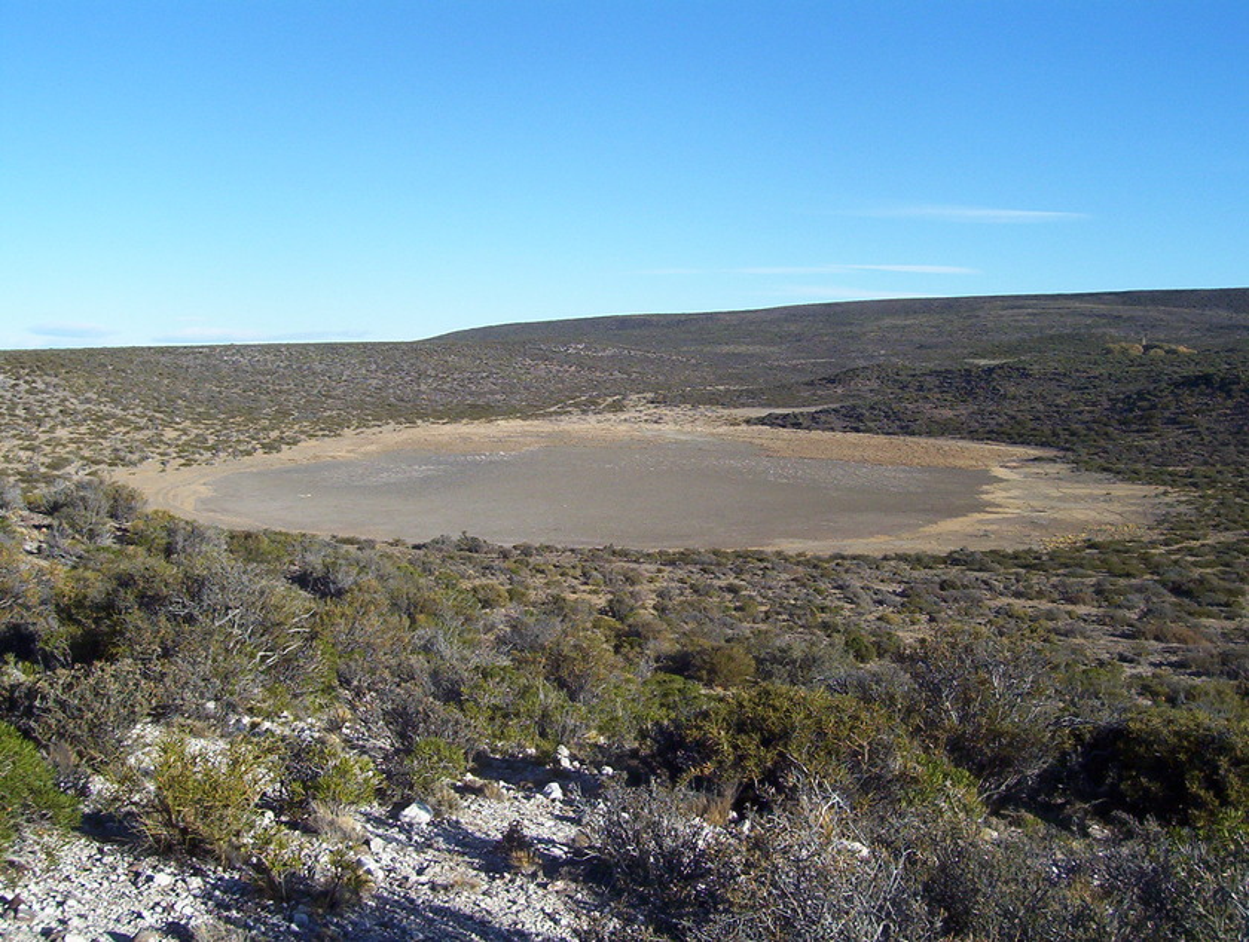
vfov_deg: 33.7
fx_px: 1555
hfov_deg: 43.8
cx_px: 624
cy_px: 471
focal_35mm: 43
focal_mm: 5.77
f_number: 5.17
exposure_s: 1/617
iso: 100
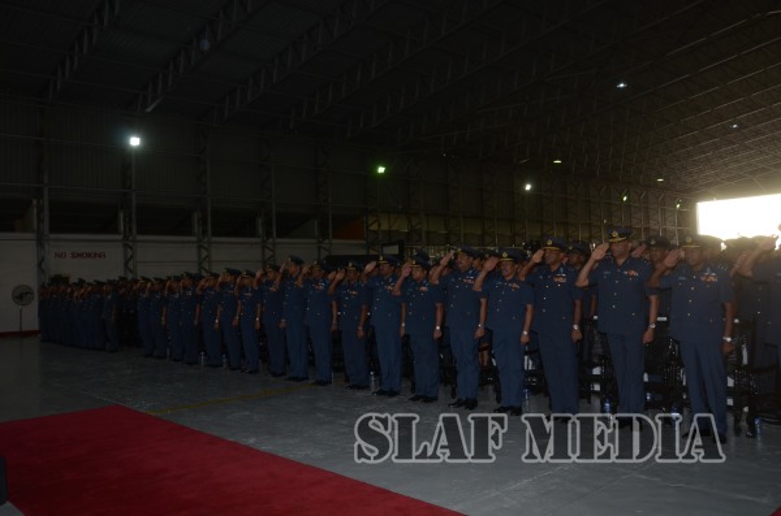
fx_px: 649
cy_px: 258
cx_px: 390
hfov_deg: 62.0
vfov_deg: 43.4
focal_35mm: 30
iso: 320
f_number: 5.6
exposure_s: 1/200
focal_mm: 20
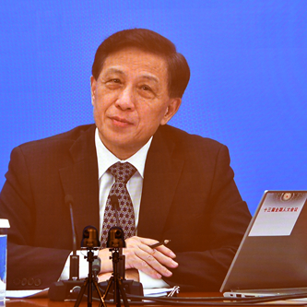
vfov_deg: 10.9
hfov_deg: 10.9
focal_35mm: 161
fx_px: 1615
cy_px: 145
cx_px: 126
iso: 320
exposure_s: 1/125
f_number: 5.6
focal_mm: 70
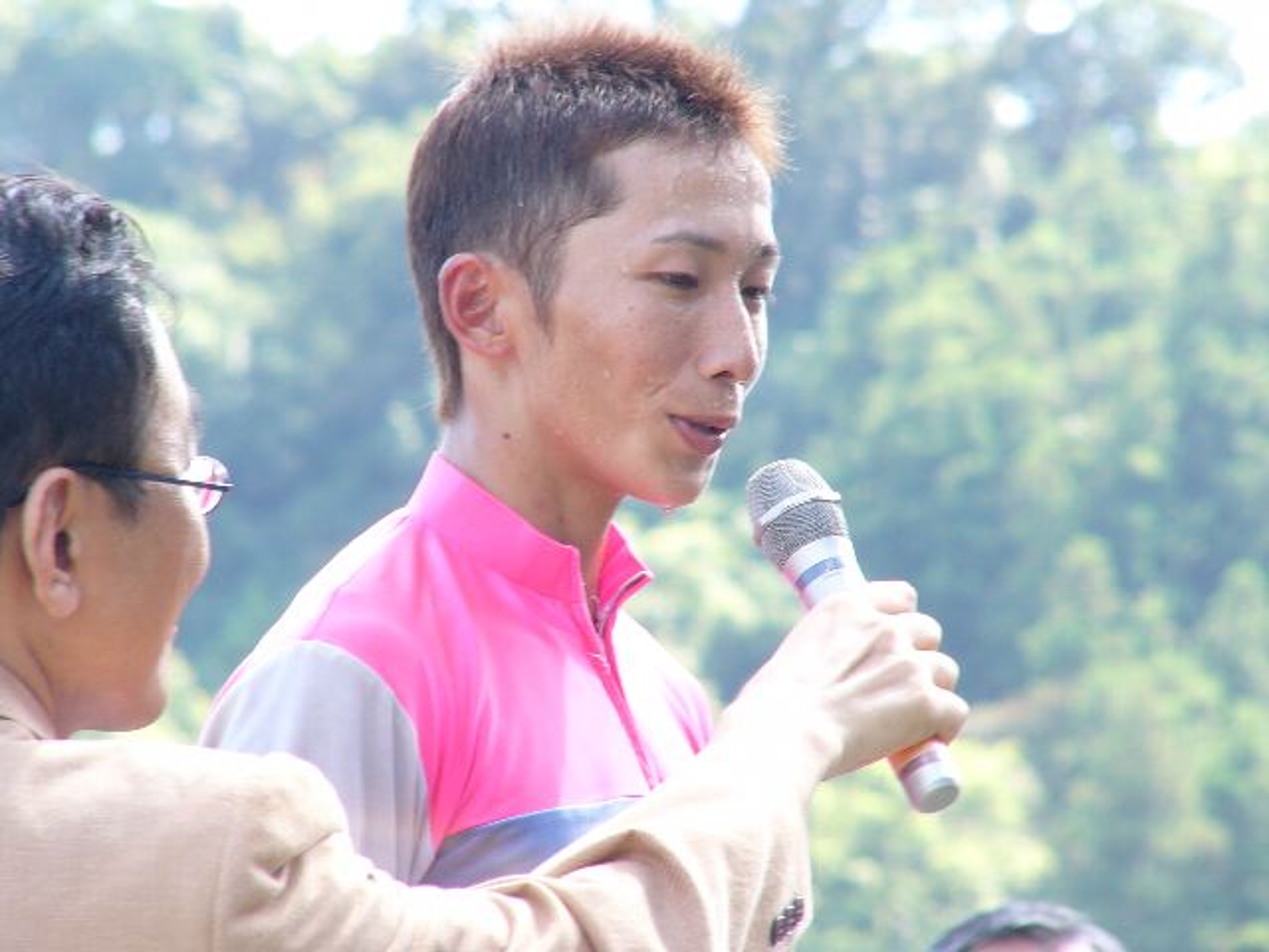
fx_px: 15837
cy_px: 476
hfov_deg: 4.6
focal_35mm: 432
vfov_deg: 3.4
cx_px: 634
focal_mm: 72
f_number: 2.8
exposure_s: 1/30
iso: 50
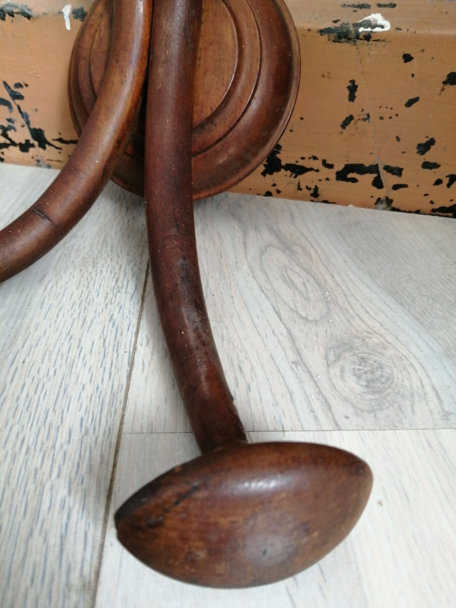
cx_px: 228
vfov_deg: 67.3
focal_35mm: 26
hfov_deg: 53.1
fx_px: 457
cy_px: 304
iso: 125
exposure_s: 1/33.3
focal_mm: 3.46
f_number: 1.8
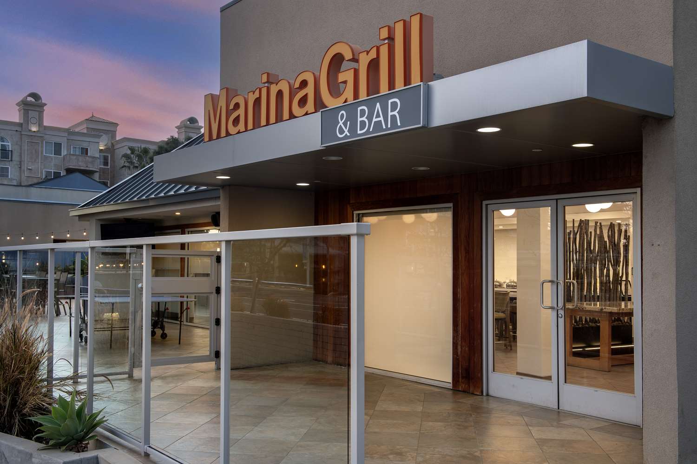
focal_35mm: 38
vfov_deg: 35.1
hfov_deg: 50.7
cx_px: 348
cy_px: 232
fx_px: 736
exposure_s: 1.3
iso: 50
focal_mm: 38
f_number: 11
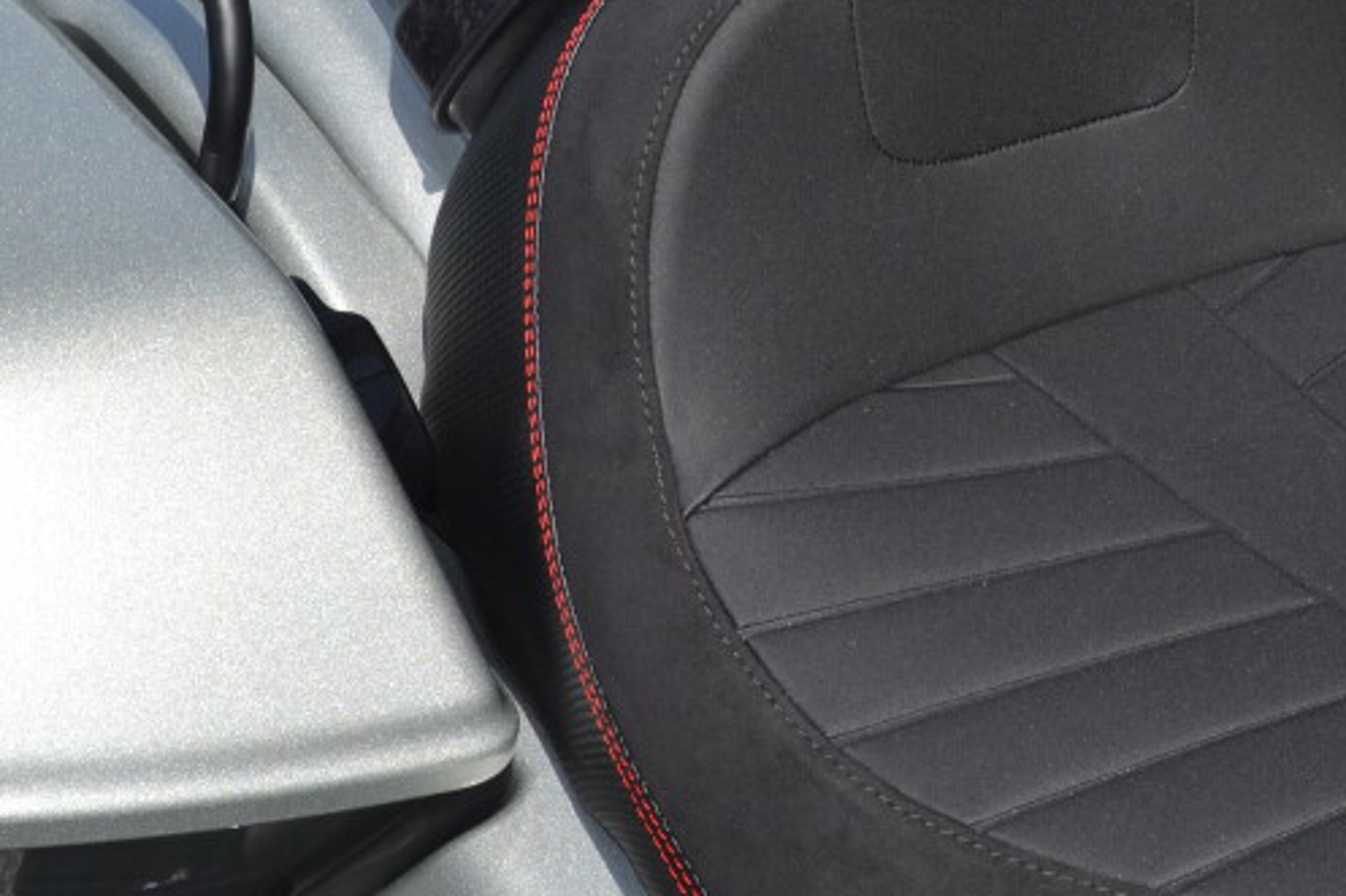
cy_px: 309
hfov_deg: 23.4
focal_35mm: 87
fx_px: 3252
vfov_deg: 15.7
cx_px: 710
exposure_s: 1/200
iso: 100
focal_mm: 24
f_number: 11
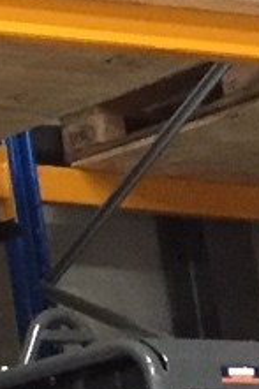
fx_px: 2410
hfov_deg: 5.0
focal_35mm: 223
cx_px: -1015
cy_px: 280
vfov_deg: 9.2
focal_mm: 4.15
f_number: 2.2
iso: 250
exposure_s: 1/20
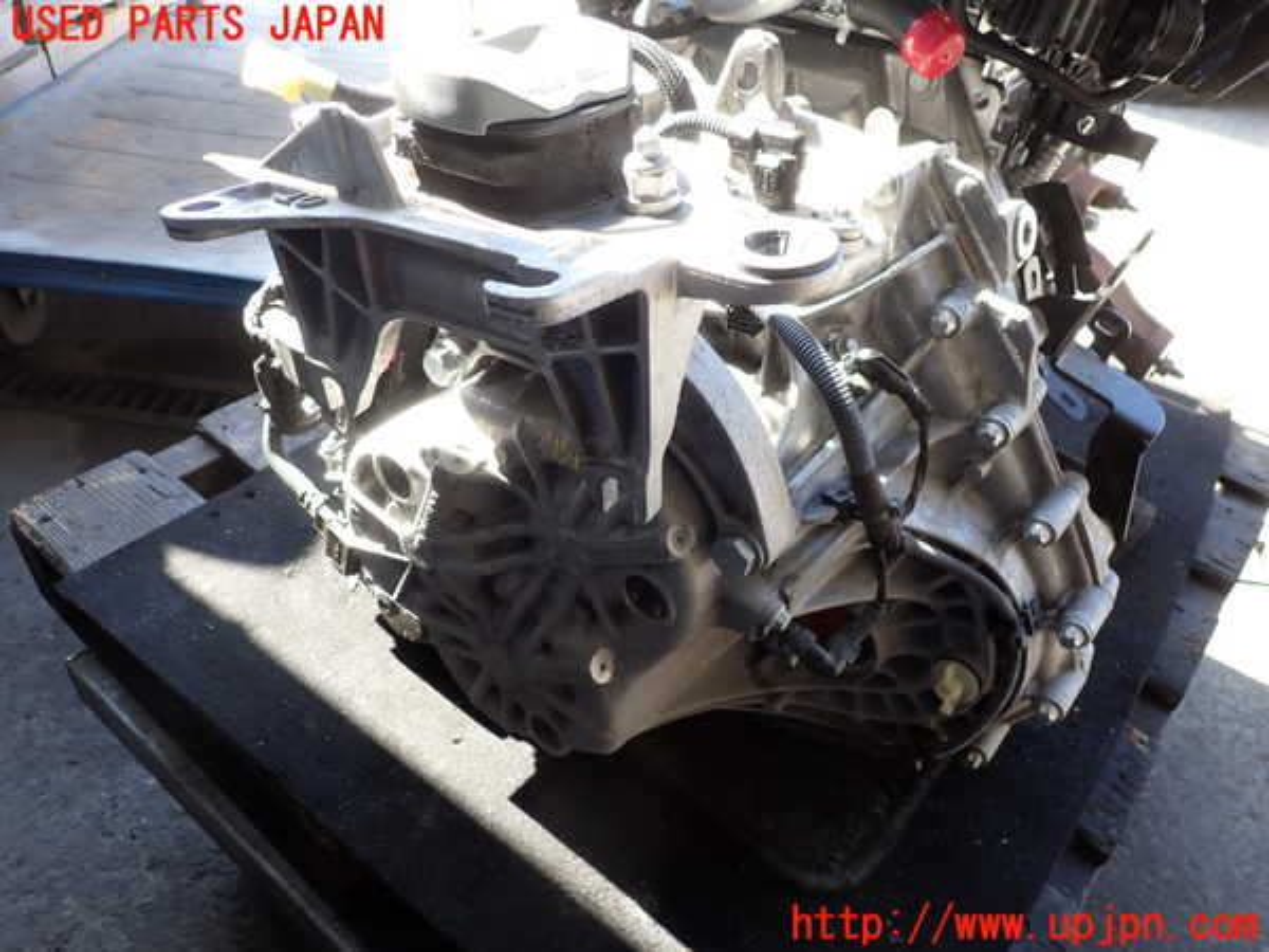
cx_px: 634
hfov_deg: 69.4
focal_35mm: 25
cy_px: 476
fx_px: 916
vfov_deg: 54.9
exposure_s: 1/80
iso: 100
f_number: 2.8
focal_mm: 4.5
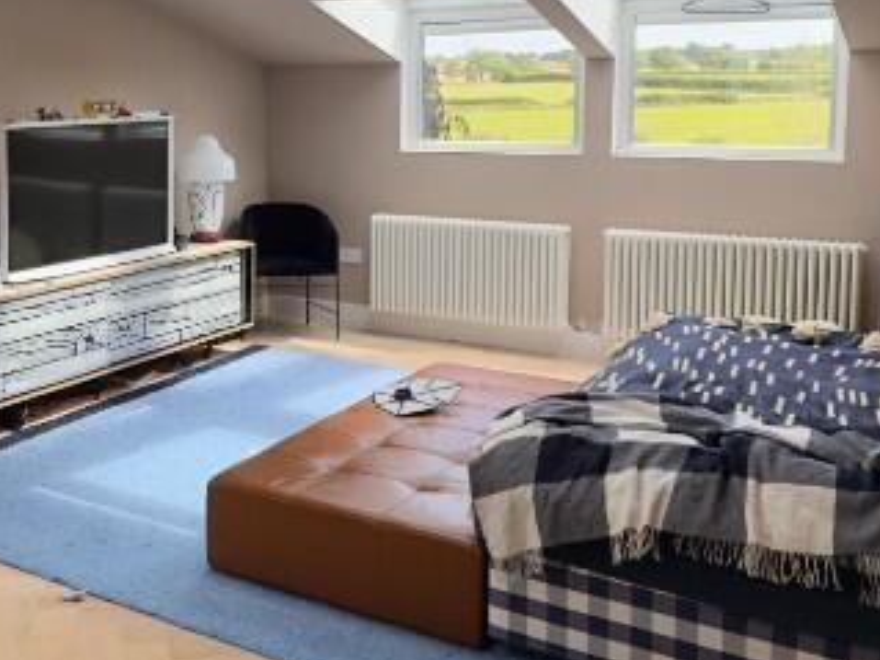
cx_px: 152
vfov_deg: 31.8
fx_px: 1144
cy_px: 193
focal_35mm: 45
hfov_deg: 40.0
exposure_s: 1/311
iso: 40
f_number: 2.2
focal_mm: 2.22
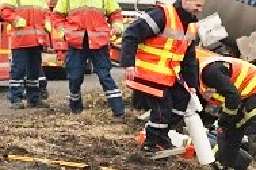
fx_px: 1202
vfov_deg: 8.1
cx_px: 230
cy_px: 113
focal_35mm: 169
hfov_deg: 12.1
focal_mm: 40
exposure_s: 1/1600
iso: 400
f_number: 2.8
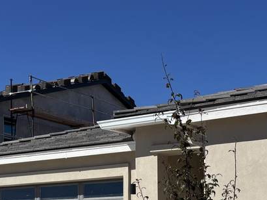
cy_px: 291
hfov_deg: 24.0
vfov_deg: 16.7
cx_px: 183
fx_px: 625
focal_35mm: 81
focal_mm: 5.96
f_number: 1.6
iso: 50
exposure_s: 1/5618
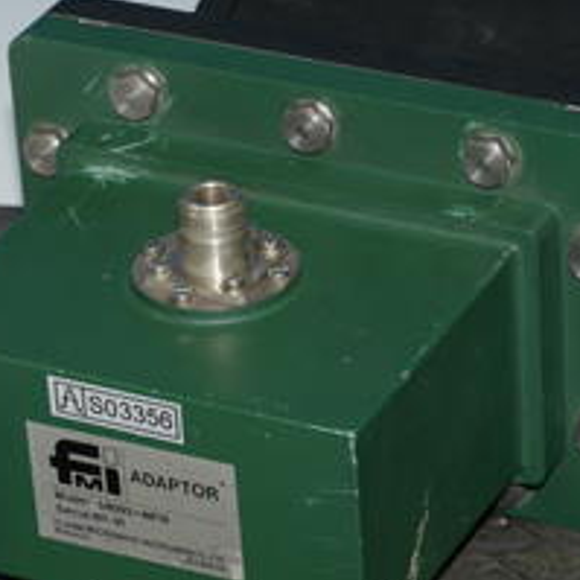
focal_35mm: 217
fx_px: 4114
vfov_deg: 8.1
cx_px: 312
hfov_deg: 8.1
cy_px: 318
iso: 400
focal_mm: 61
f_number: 11
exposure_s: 1/60
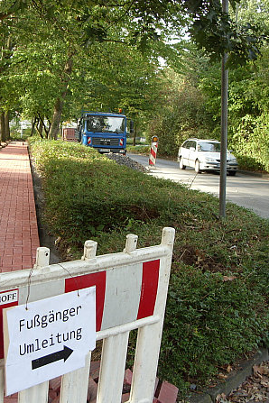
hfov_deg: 25.4
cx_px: 91
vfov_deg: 37.5
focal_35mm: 53
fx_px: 594
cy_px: 202
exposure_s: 1/64
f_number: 2.8
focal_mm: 6.3
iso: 50
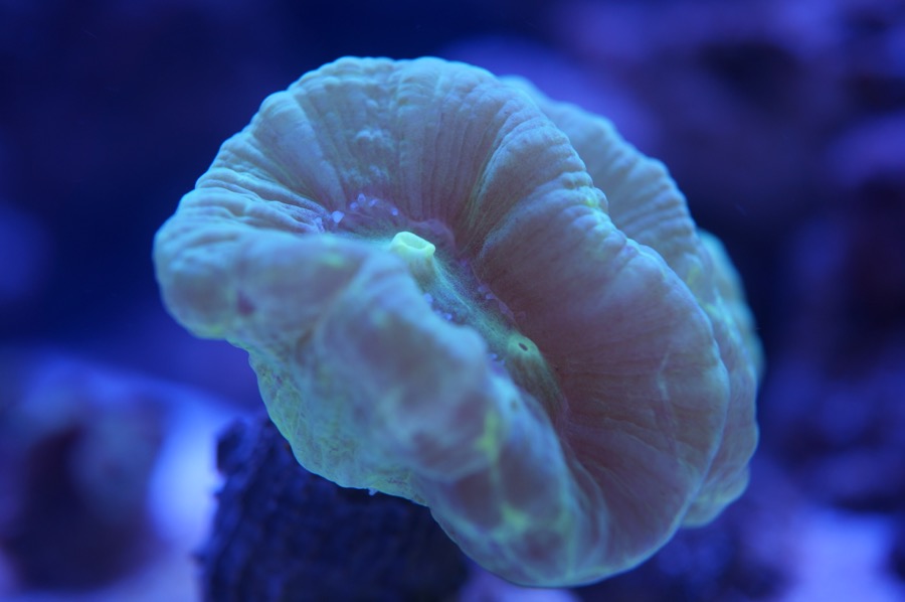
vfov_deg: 29.8
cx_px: 452
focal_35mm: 45
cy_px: 301
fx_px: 1130
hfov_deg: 43.6
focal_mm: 30
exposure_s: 1/80
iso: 100
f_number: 4.5
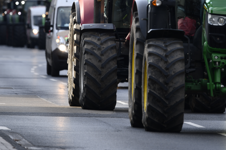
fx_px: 4105
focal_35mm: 654
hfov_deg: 3.2
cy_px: 28
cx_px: 96
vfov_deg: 2.1
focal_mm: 300
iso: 140
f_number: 4
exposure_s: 1/320
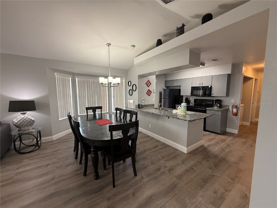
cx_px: 138
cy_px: 104
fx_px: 112
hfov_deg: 102.1
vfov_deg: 85.7
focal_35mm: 14
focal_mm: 2.22
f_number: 2.2
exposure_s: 1/120
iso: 200
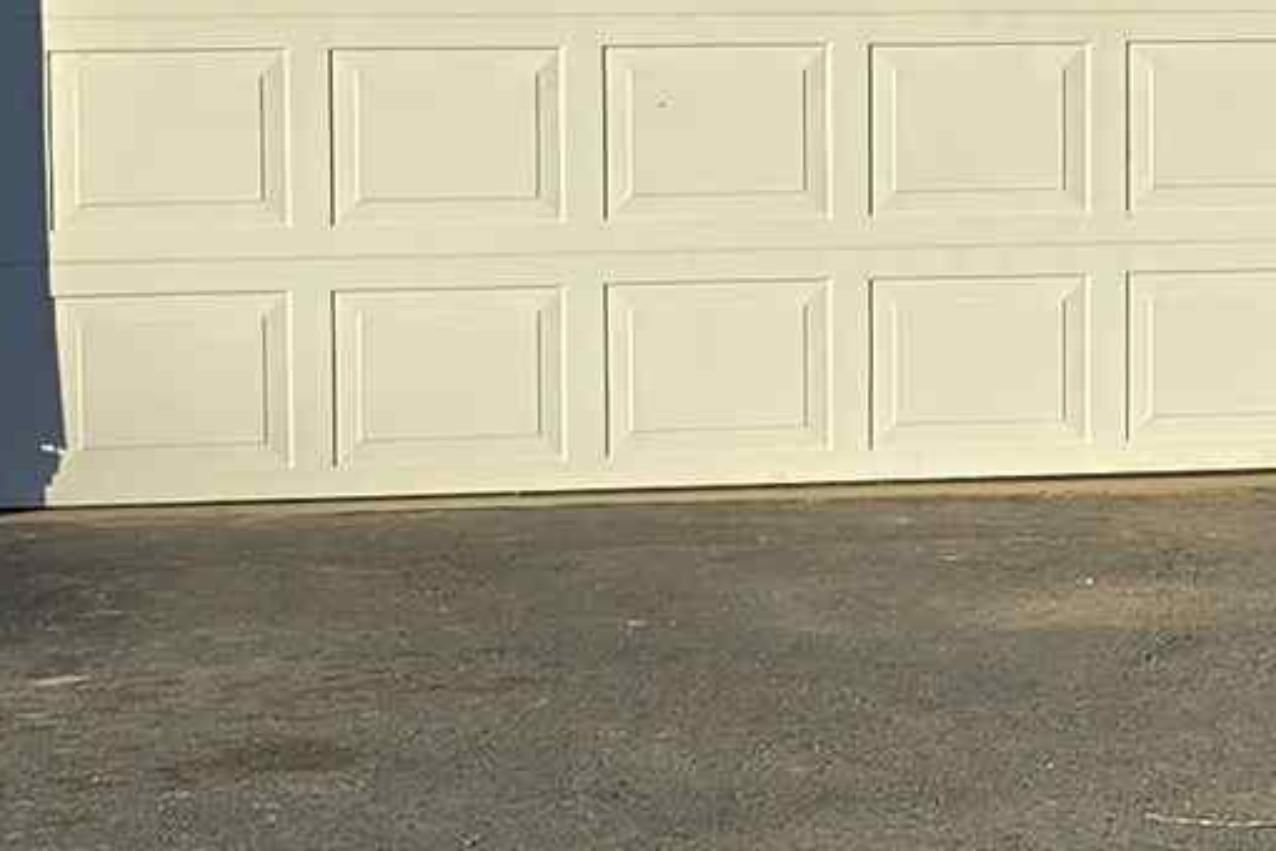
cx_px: 1456
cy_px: 150
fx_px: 5104
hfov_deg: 13.9
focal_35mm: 144
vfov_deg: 9.5
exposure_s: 1/675
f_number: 1.7
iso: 12
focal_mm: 6.3
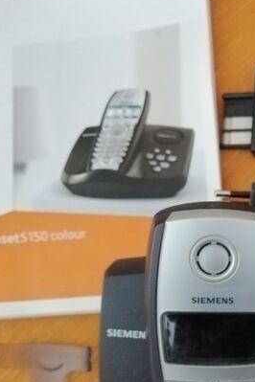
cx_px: 220
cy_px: 277
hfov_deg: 28.9
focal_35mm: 45
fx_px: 478
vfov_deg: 42.5
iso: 640
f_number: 1.8
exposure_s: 1/16.7
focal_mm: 3.95
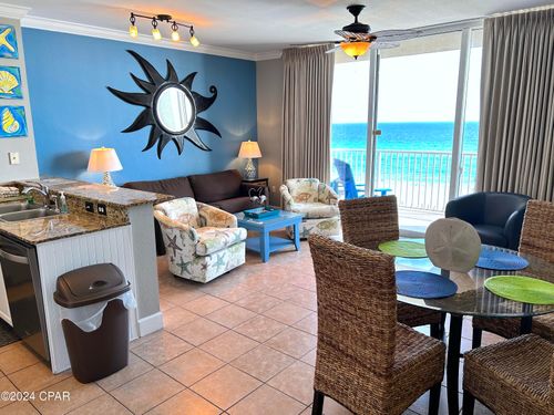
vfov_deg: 53.1
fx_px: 416
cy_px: 208
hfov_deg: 67.3
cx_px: 277
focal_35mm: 26
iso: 50
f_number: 1.5
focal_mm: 5.7
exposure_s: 1/120
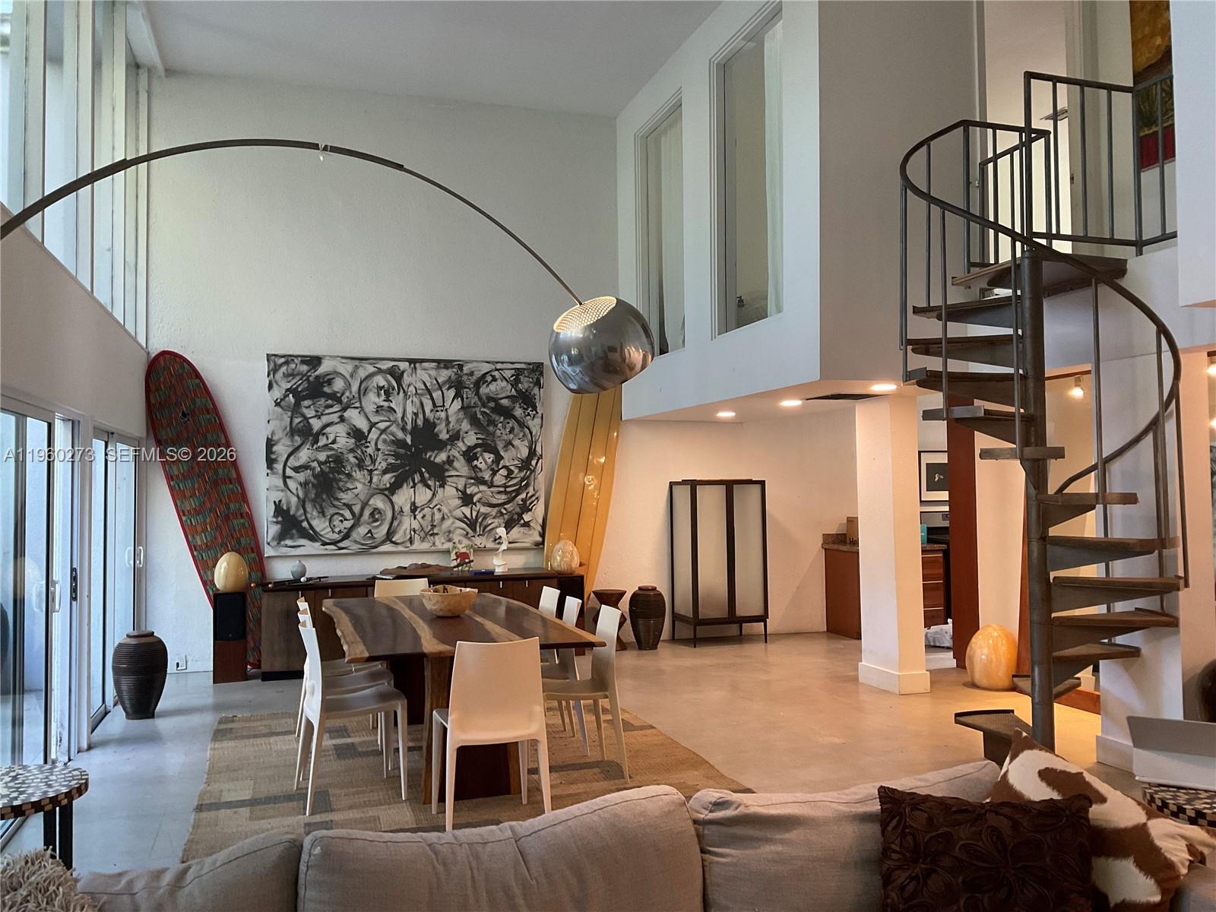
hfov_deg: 61.7
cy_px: 456
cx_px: 608
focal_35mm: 29
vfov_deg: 48.2
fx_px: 1019
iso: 125
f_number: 1.8
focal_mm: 3
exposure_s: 1/60
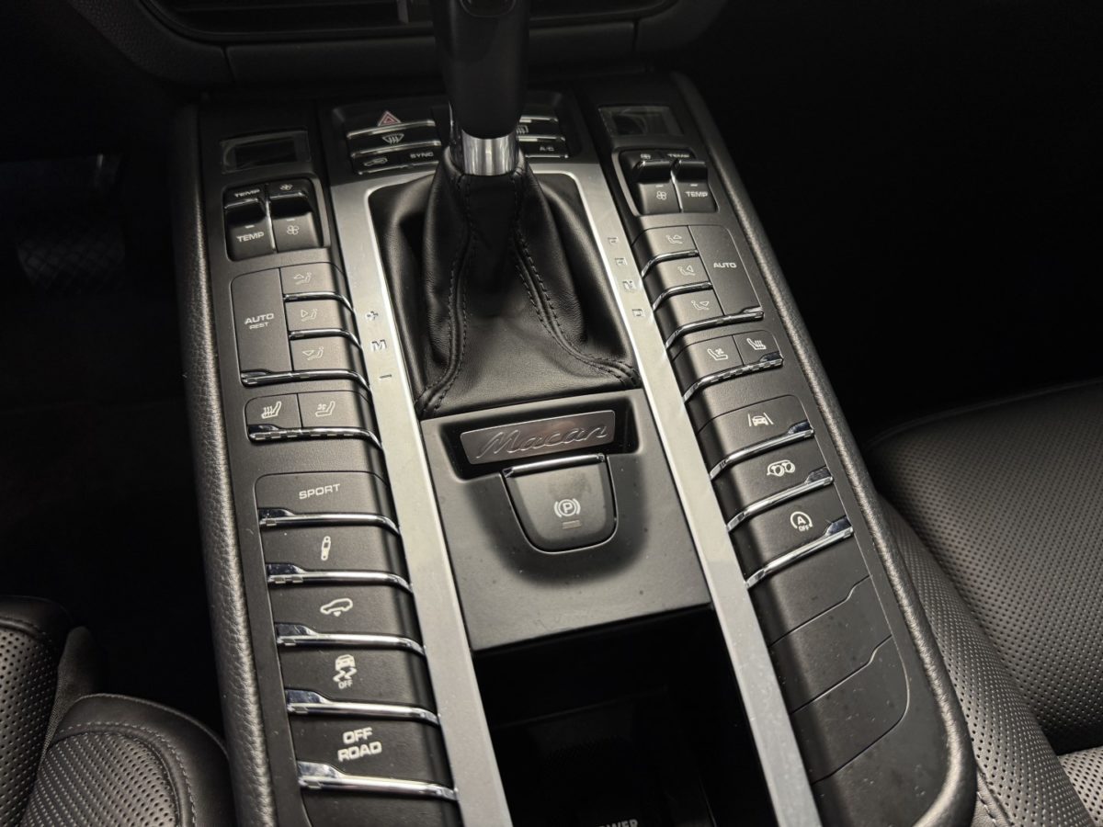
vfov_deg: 56.8
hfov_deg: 71.6
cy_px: 414
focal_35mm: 24
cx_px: 552
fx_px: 765
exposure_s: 1/50
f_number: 1.78
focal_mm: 6.76
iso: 250
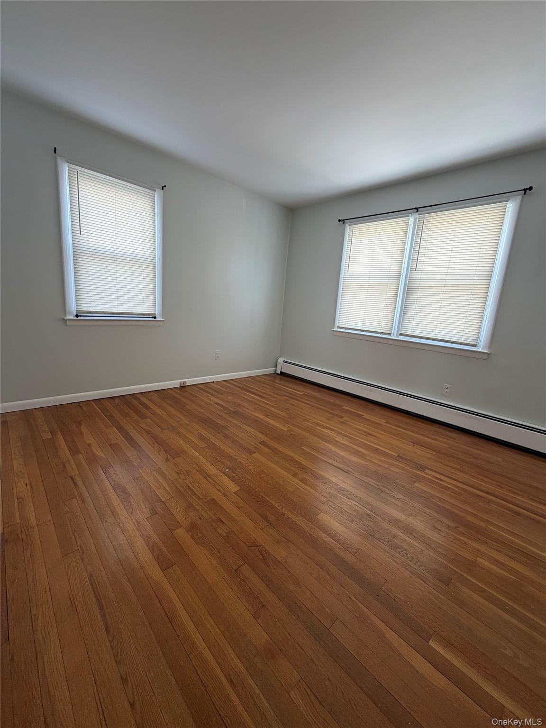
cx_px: 273
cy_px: 364
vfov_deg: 102.1
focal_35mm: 14
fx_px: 294
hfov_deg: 85.7
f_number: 2.2
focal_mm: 2.22
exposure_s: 1/121
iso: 100
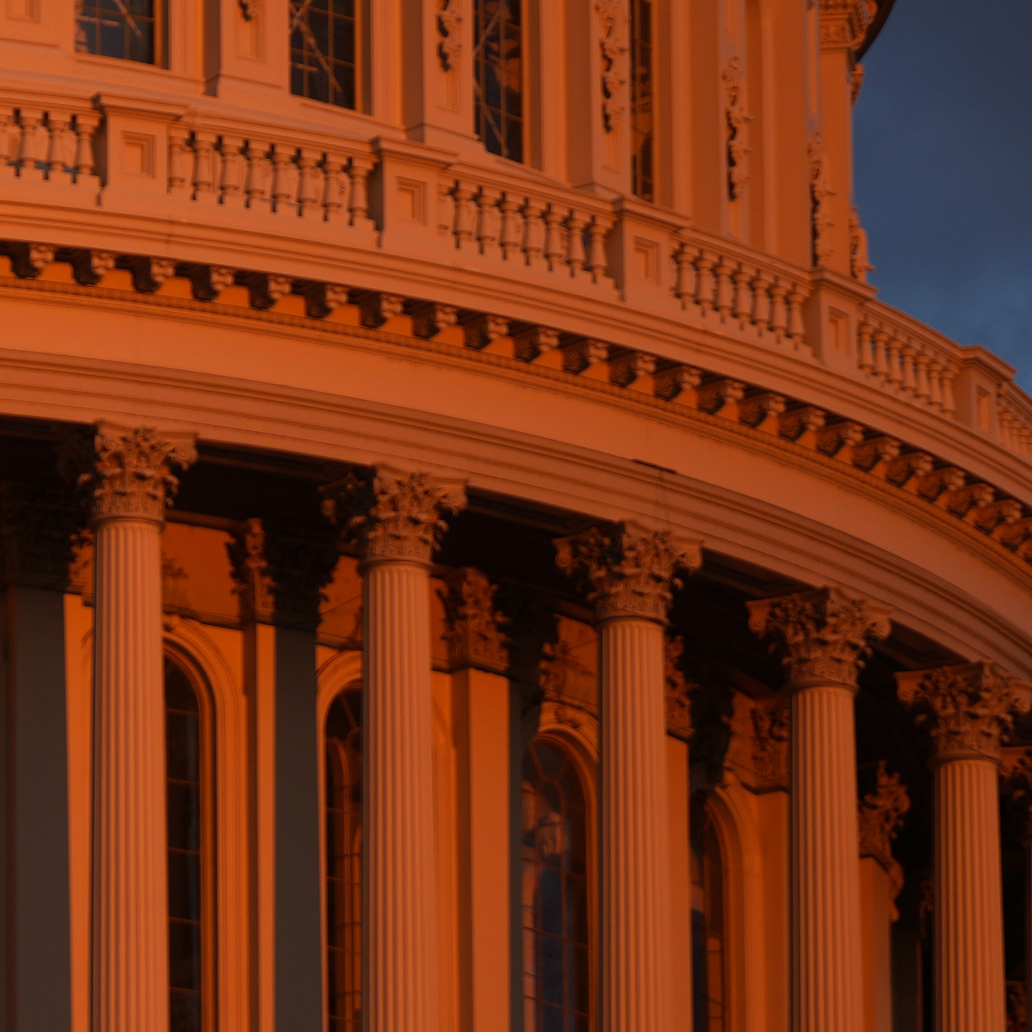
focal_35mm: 538
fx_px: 18146
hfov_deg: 3.2
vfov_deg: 3.3
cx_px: -717
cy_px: 706
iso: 100
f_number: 1.8
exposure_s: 1/1250
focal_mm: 135
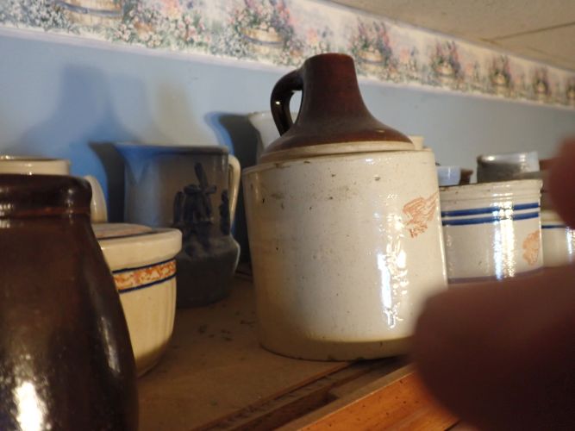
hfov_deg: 60.0
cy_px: 216
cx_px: 288
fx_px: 498
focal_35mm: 30
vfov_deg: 46.8
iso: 800
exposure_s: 1/30
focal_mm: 5.4
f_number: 2.3
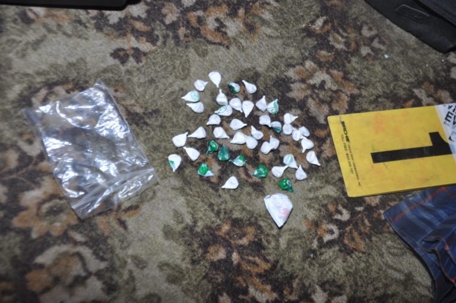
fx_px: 645
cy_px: 152
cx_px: 228
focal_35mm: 51
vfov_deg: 26.4
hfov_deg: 38.9
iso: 560
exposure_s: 1/60
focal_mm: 34
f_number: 4.2
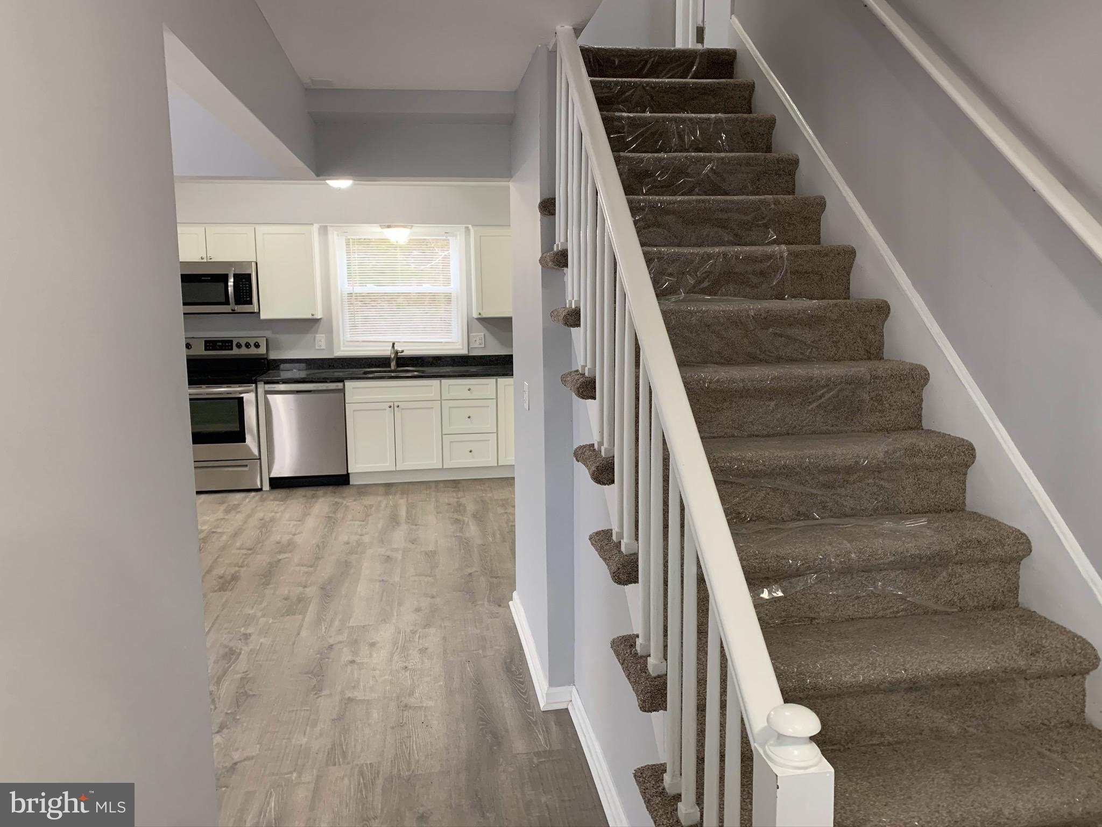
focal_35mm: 26
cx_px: 551
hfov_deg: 67.3
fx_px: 828
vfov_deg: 53.1
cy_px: 414
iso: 250
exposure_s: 1/60
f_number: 1.8
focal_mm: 4.25
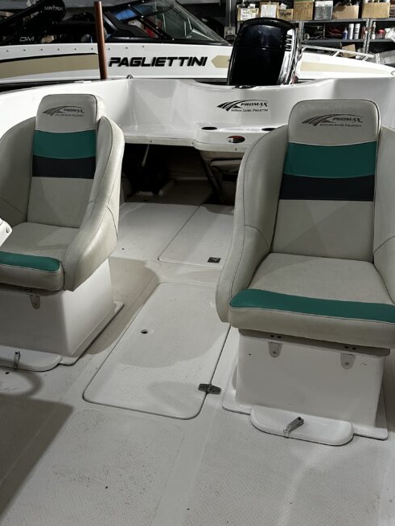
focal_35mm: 33
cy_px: 266
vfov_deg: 55.4
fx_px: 502
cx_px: 169
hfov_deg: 42.8
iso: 200
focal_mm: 6.86
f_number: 1.78
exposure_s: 1/50
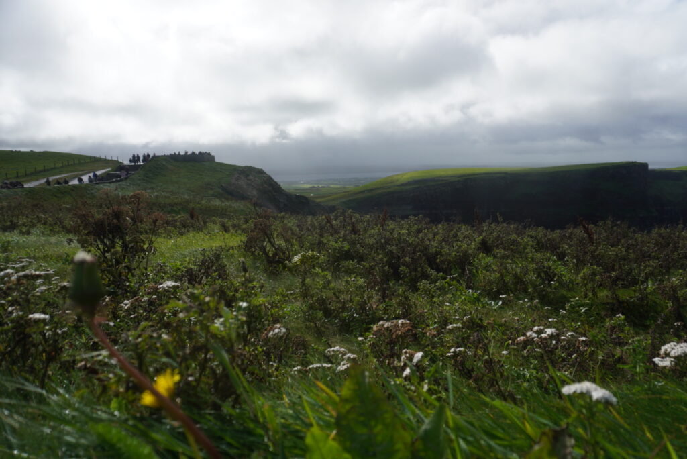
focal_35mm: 24
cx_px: 344
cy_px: 230
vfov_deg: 53.2
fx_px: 458
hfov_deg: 73.7
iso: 125
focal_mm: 16
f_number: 5.6
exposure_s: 1/1000
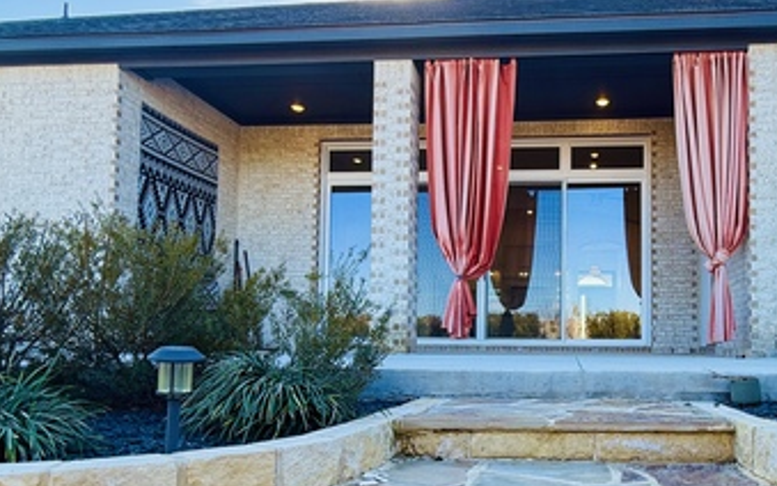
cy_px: 321
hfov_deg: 64.7
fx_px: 593
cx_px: 518
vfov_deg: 44.0
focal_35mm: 28
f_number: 2.2
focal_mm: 2.22
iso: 50
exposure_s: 1/304
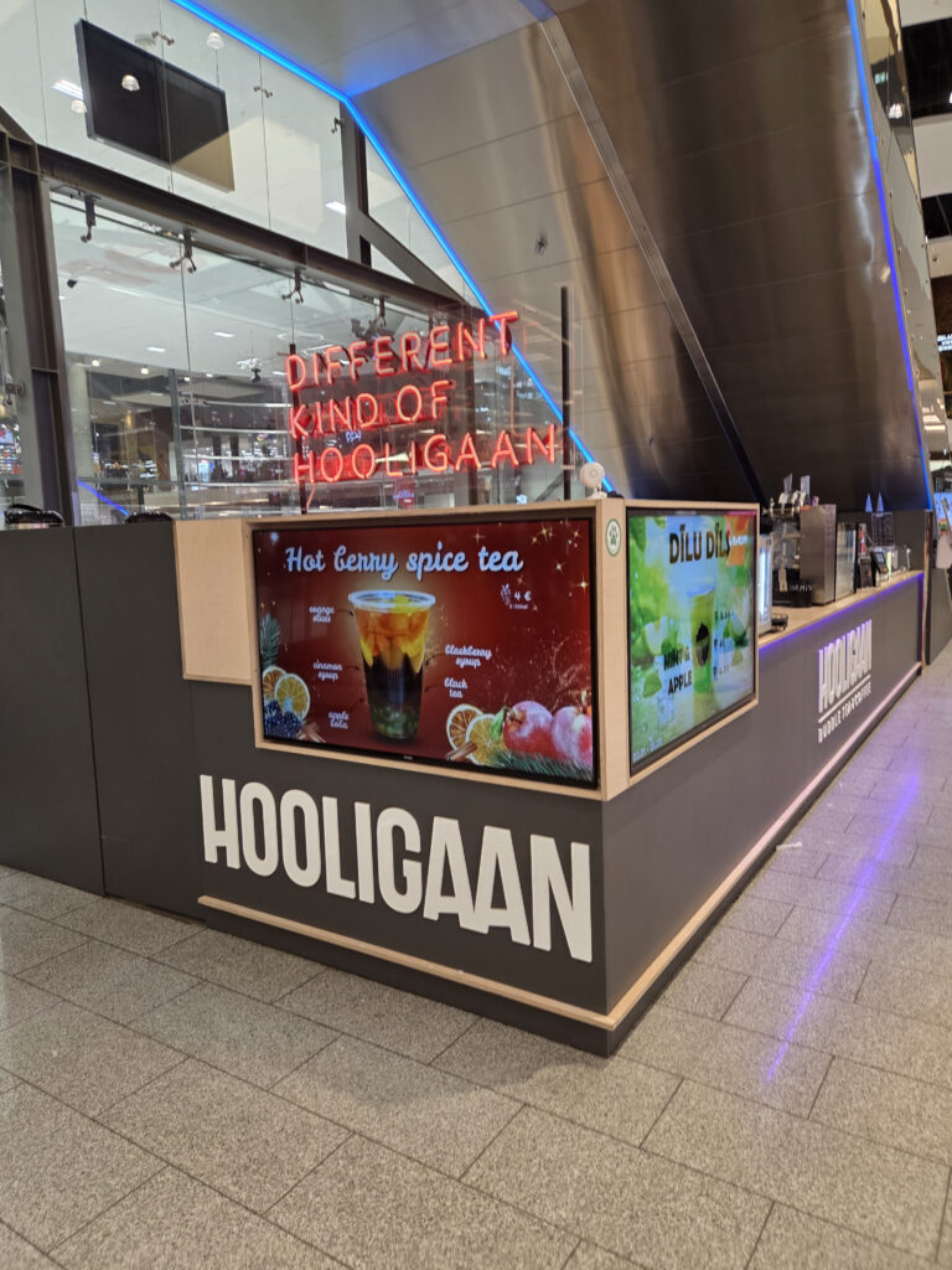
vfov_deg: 73.9
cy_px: 635
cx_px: 476
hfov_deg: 58.9
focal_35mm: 23
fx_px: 843
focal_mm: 5.4
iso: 125
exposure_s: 1/100
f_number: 1.8
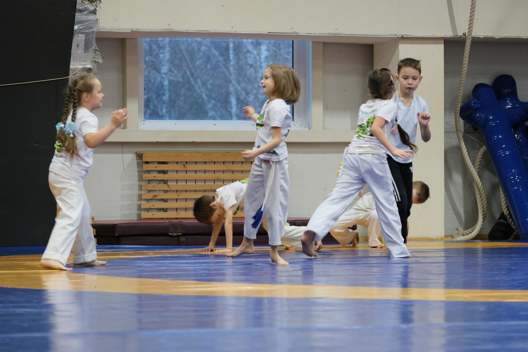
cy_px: 176
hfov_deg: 12.5
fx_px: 2420
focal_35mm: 165
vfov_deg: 8.3
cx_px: 264
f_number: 4.2
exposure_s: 1/60
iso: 1000
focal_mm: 110.3
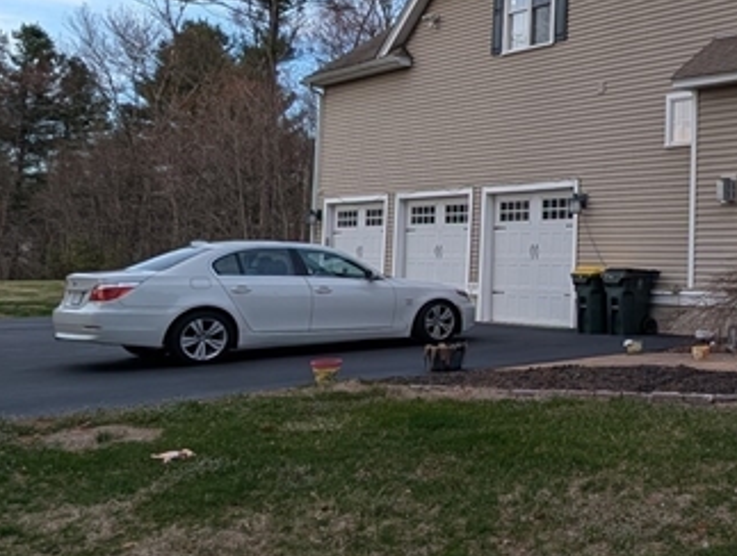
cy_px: 175
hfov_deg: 37.1
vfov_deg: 34.9
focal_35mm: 41
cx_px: 840
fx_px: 875
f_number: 2.2
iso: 51
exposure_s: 1/228
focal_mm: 1.95
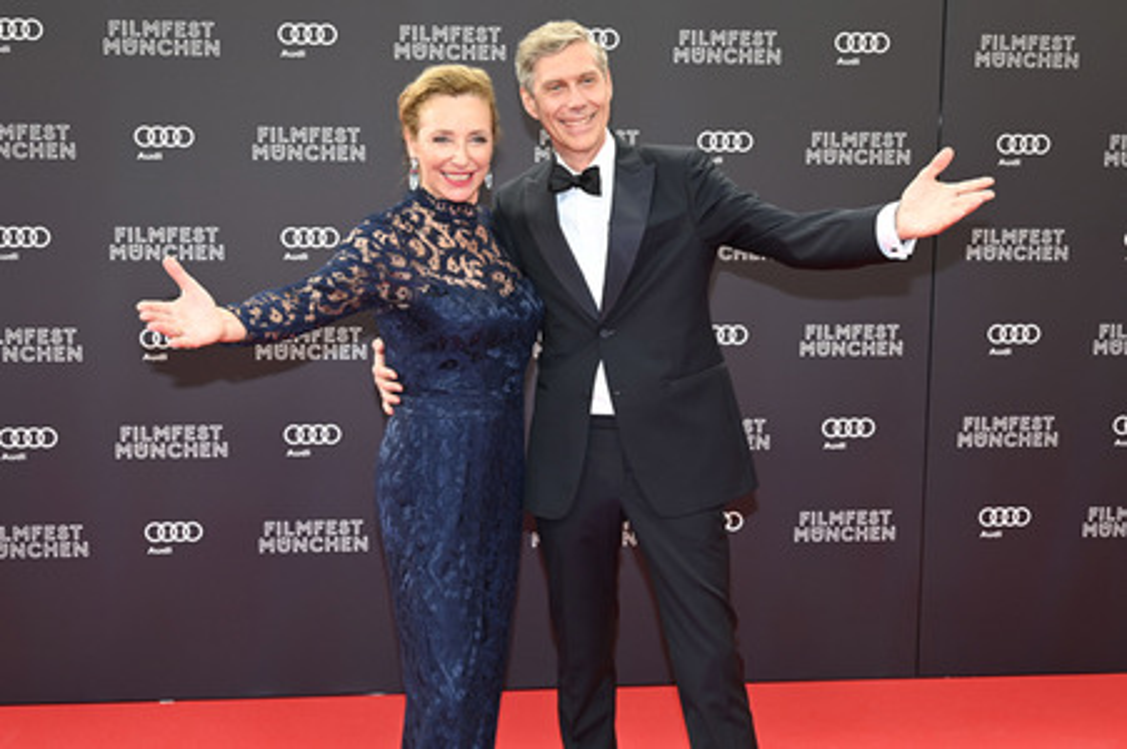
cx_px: 564
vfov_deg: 29.2
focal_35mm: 46
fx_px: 1439
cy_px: 374
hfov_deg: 42.8
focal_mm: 46
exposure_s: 1/125
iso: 800
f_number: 6.3
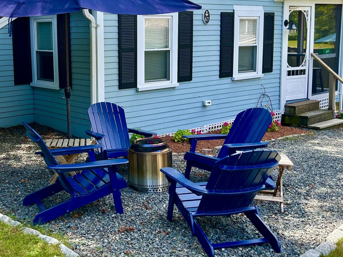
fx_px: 486
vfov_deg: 29.6
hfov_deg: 38.3
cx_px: 104
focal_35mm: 49
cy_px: 99
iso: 50
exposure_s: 1/803
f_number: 1.5
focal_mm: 5.7
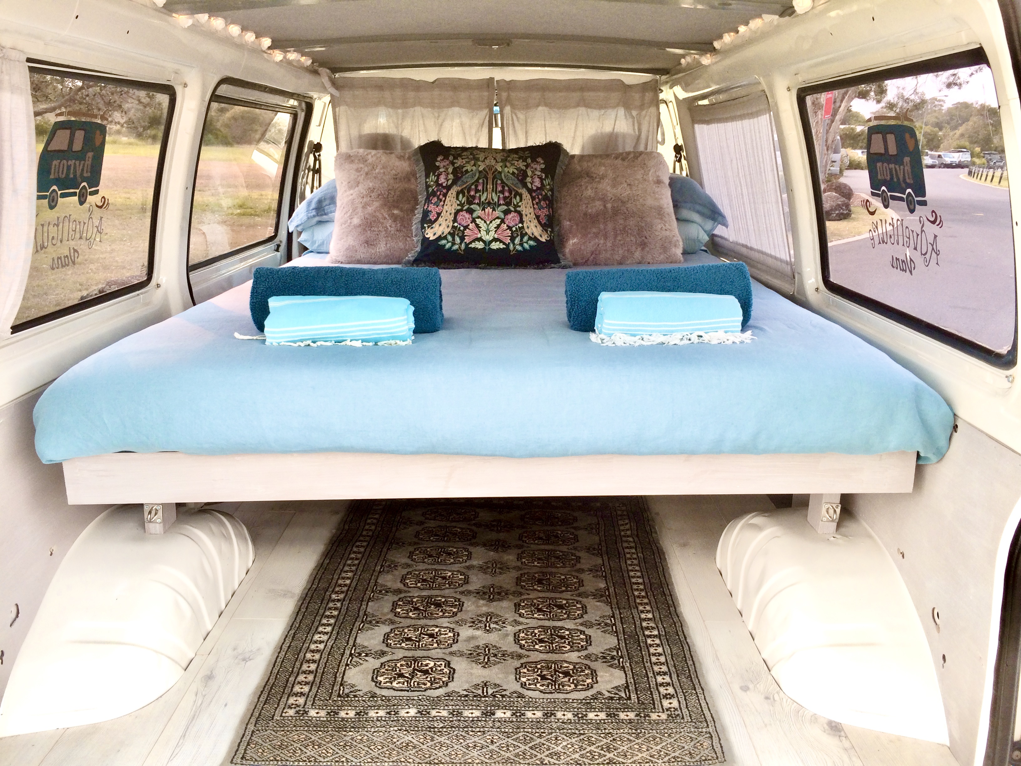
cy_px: 383
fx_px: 855
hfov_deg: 61.7
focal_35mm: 29
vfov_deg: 48.2
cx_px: 510
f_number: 2.2
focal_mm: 4.15
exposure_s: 1/112
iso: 32
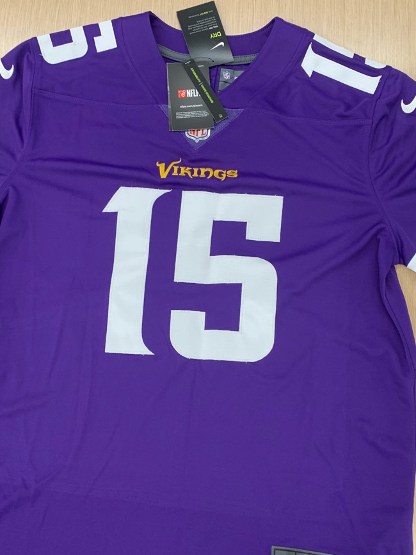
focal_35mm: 36
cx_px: 193
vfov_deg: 51.3
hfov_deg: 39.6
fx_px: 577
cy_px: 293
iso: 100
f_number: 1.8
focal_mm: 4.25
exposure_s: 1/101
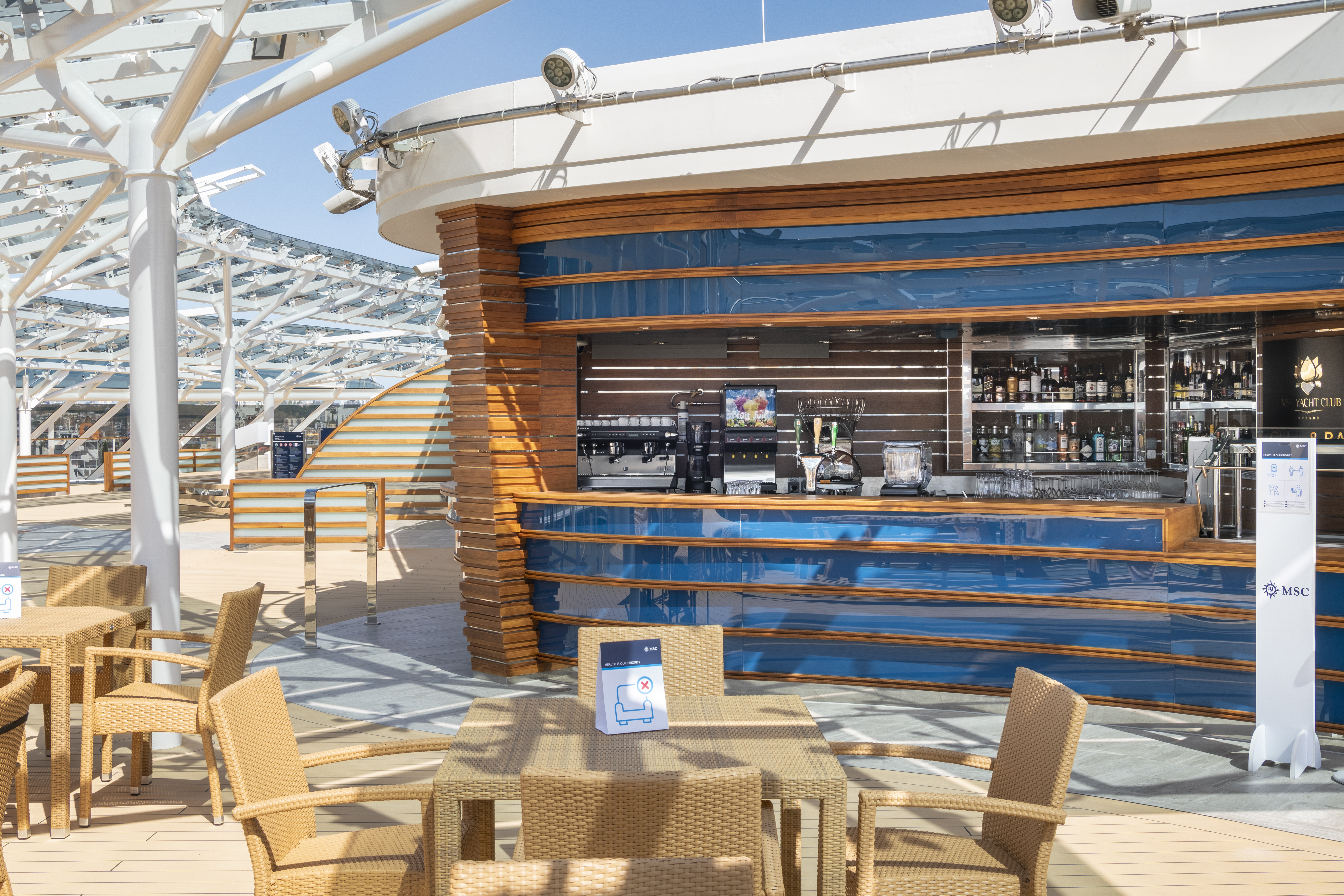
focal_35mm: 42
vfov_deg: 31.9
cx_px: 668
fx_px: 1568
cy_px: 428
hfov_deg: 46.4
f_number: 11
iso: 100
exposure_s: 1/200
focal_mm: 31
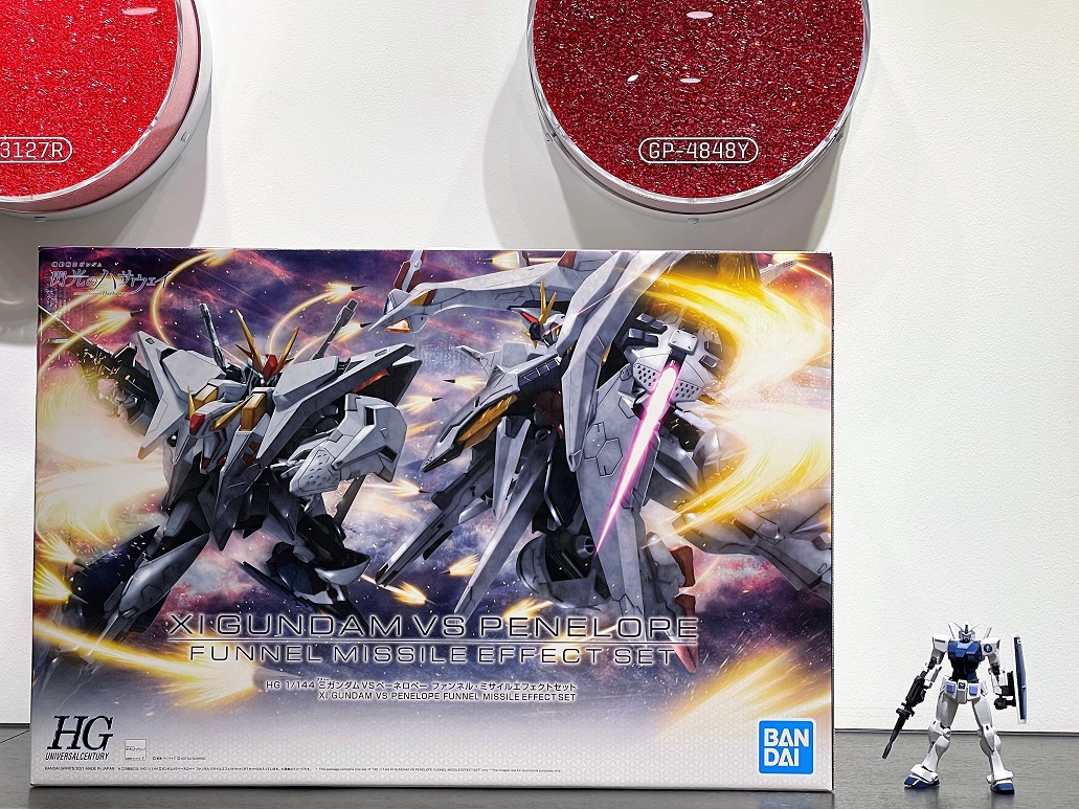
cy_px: 404
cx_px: 540
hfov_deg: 36.8
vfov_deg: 28.0
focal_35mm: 52
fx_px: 1621
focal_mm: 6
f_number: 2
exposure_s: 1/136
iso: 25
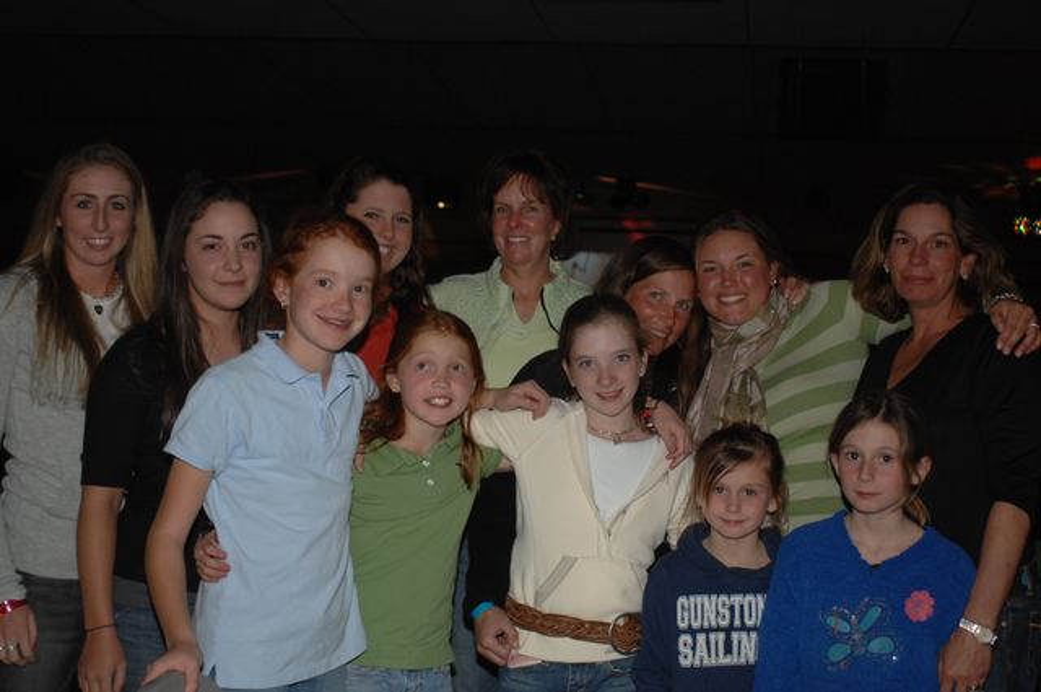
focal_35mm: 54
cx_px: 520
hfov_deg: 36.9
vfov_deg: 25.0
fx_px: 1560
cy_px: 346
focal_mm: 36
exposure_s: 1/125
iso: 400
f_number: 3.8
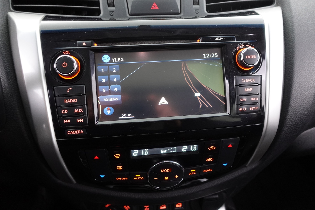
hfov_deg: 73.7
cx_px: 158
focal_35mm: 24
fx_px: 210
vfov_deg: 53.1
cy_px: 105
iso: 800
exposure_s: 1/13
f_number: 1.8
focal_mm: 9.4
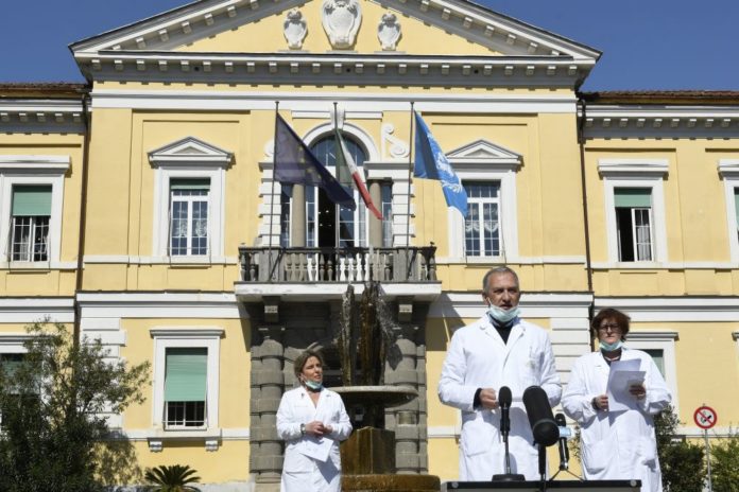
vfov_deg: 25.8
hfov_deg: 37.9
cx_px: 370
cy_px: 246
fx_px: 1078
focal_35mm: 52
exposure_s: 1/400
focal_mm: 35
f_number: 14
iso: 200
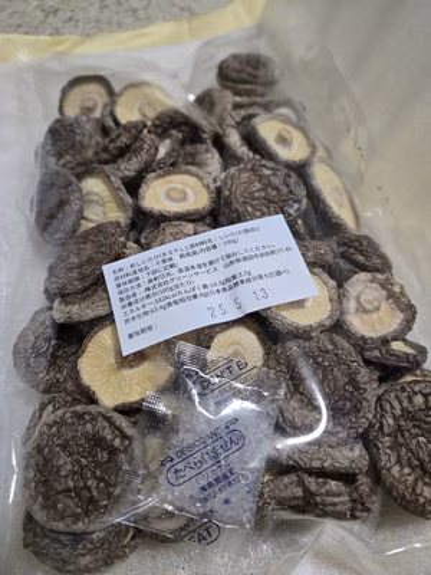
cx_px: 216
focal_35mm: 23
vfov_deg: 73.9
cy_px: 288
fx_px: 382
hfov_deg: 58.9
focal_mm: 5.4
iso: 1000
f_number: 1.8
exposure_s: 1/120
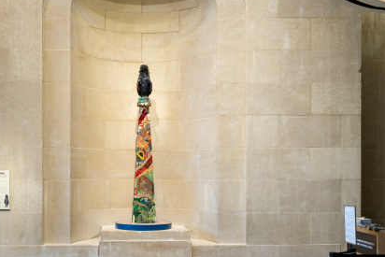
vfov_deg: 26.3
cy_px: 178
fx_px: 546
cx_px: 137
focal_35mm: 51
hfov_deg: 38.5
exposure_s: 1/3
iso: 400
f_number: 8
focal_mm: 35
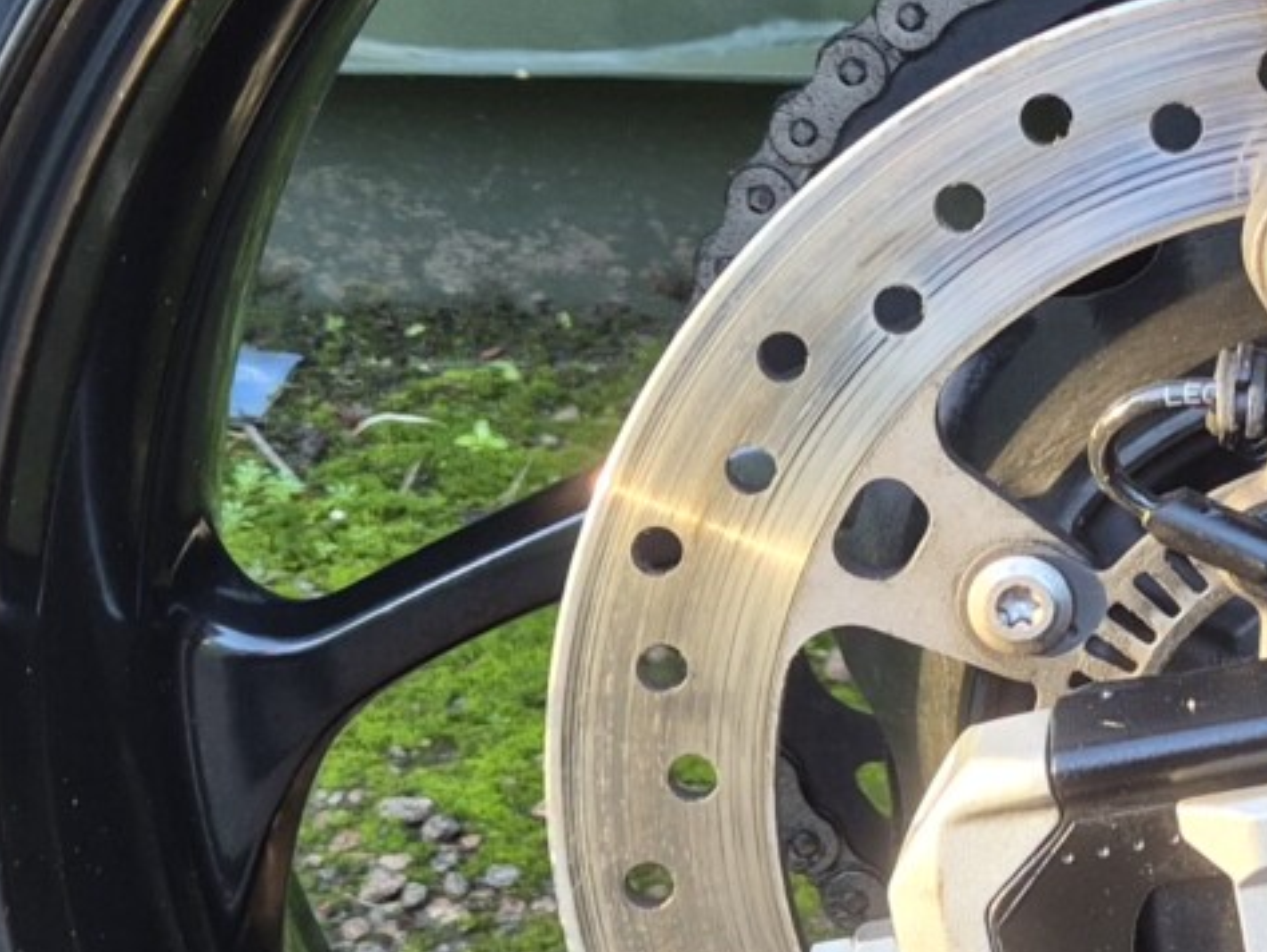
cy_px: 452
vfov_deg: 15.3
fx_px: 3552
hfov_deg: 19.4
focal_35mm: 97
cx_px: 1366
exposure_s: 1/100
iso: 160
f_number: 1.8
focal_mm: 5.4
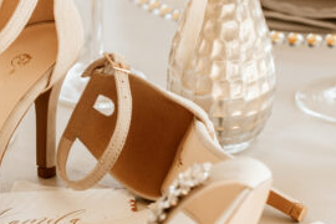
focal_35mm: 185
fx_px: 1727
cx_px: 67
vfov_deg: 7.4
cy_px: 167
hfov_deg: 11.1
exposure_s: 1/640
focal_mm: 56
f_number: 2.8
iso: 640
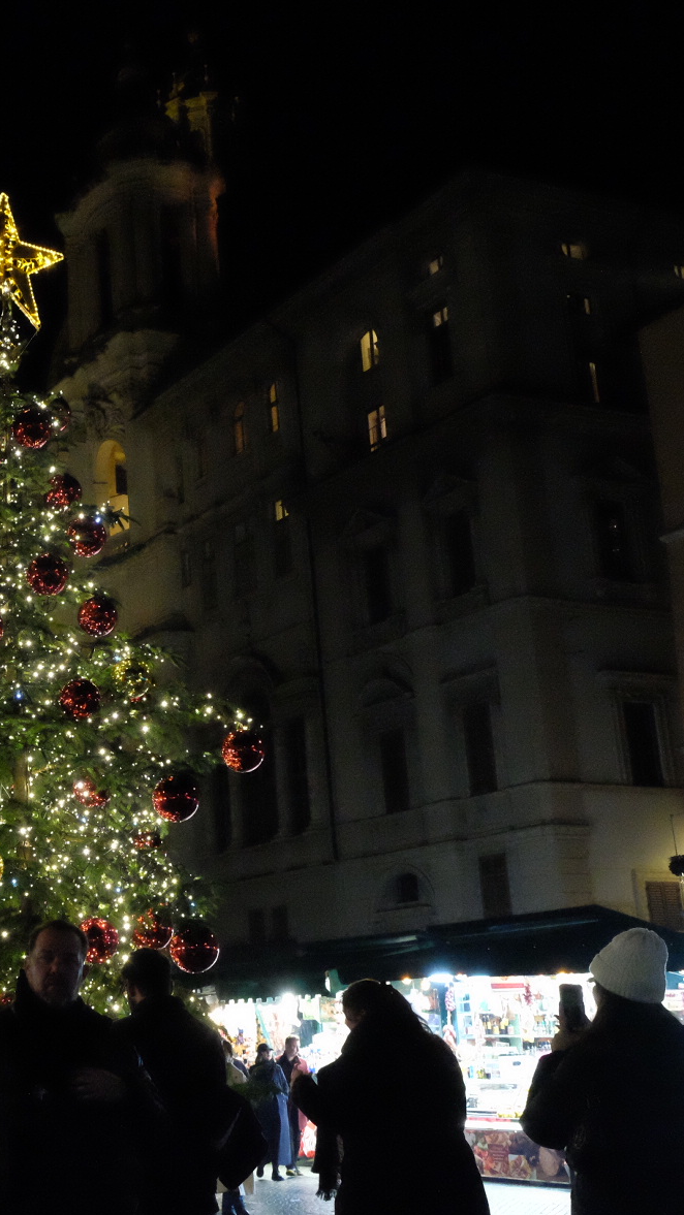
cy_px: 609
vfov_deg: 42.1
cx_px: -20
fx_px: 1580
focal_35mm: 49
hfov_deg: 23.3
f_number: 6.4
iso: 12800
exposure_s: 1/180
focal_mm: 20.5
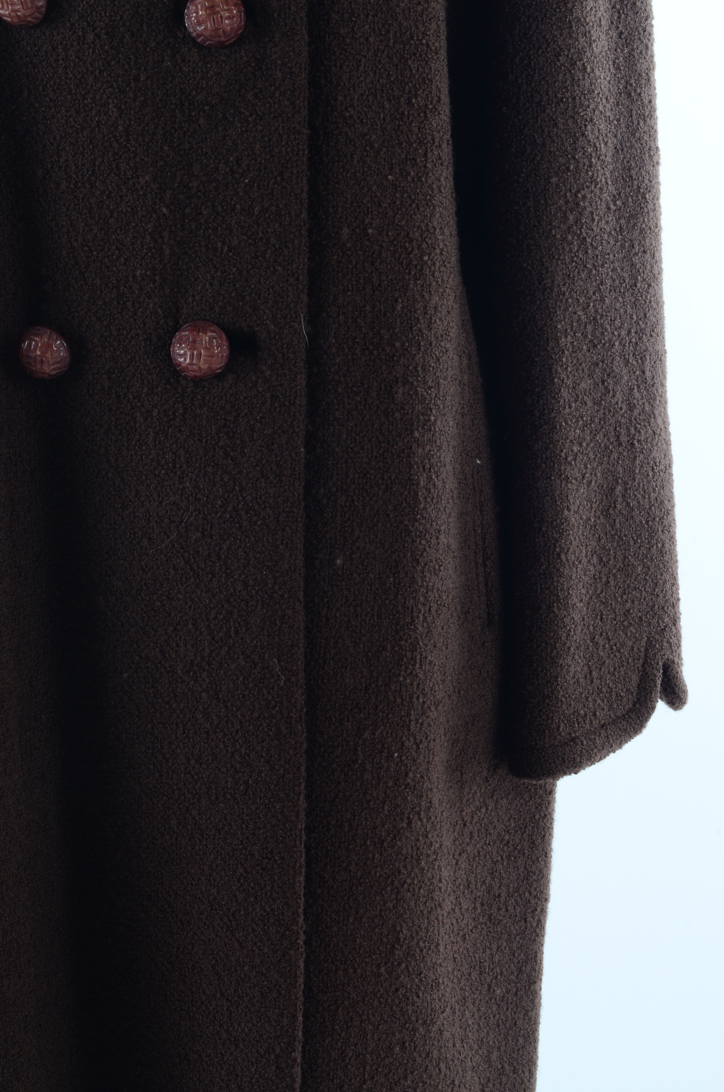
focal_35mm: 82
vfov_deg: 24.7
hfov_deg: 16.5
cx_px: 362
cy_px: 546
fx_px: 2500
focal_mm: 55
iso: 400
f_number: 18
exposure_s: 1/80
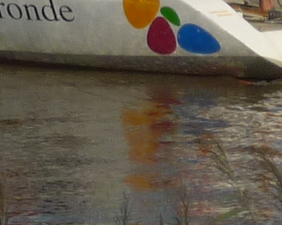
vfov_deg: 1.9
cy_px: -543
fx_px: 6614
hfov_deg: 2.4
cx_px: 85
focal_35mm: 793
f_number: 14
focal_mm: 16.5
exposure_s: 1/125
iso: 100
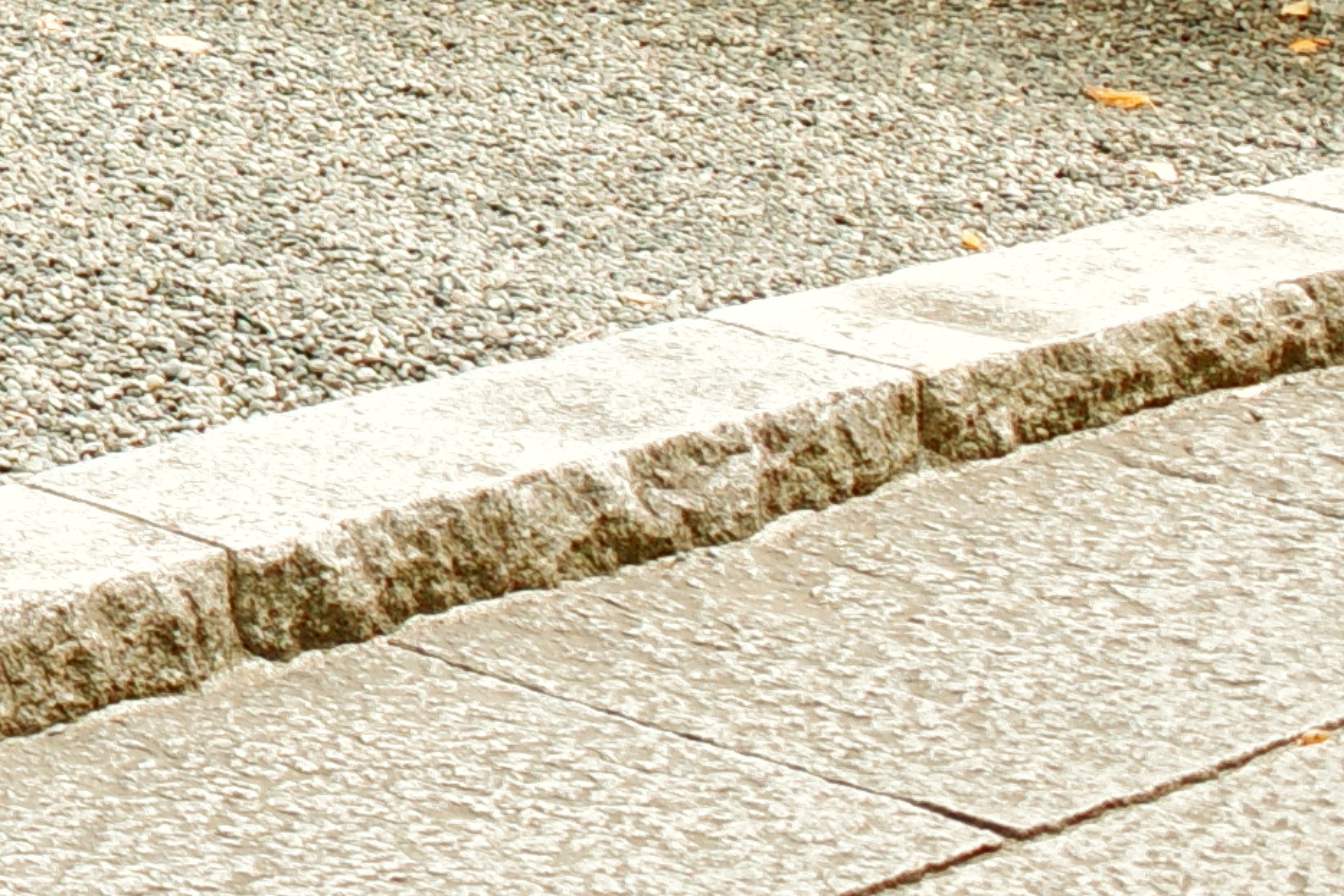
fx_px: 6719
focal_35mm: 180
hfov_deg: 9.3
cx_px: -2518
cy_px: -1734
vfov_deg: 6.9
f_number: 3.2
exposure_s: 1/60
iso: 250
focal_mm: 18.3
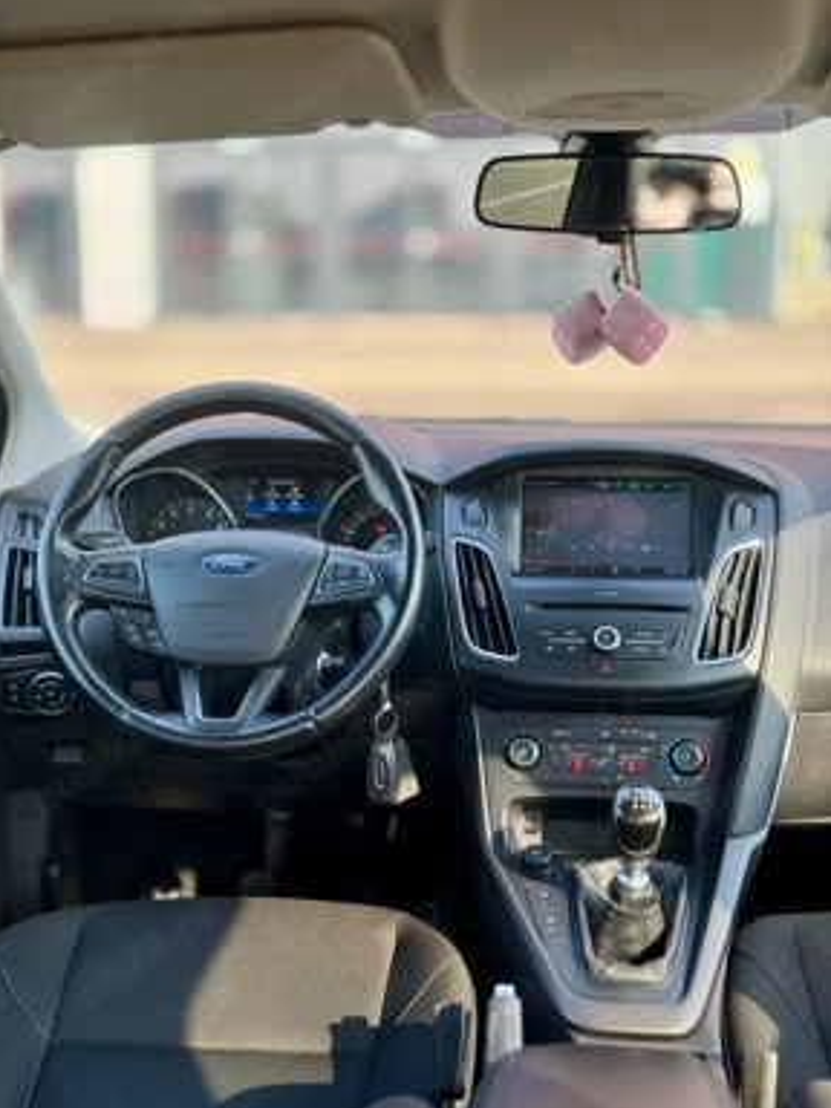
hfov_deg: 29.1
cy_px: 554
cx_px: 404
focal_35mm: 50
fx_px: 1600
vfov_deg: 38.2
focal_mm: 6.76
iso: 64
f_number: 1.78
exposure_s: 1/298
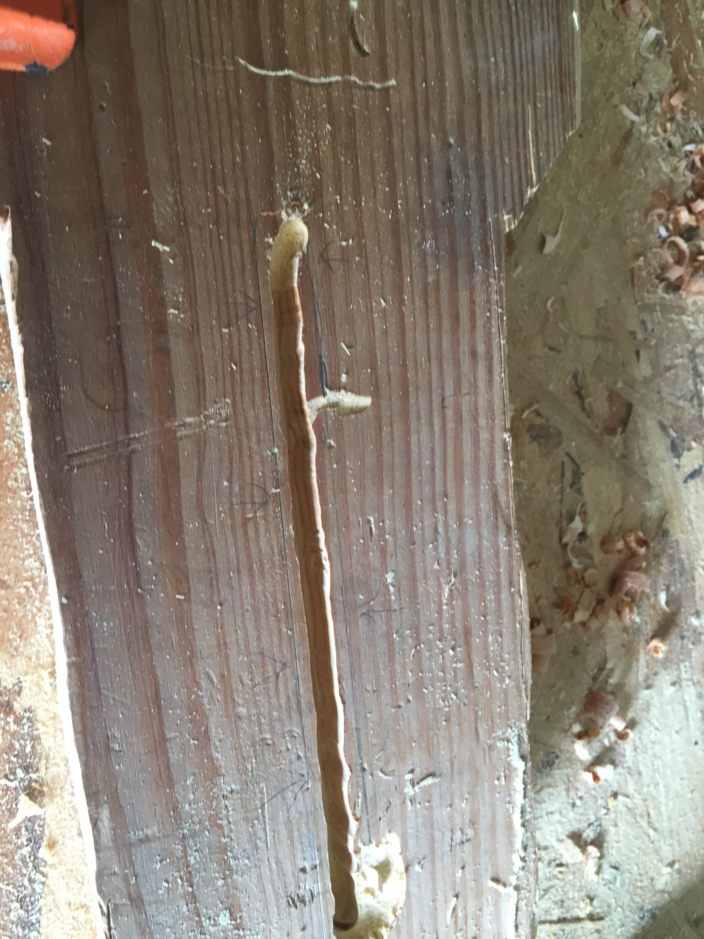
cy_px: 470
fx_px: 786
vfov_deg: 61.7
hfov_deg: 48.2
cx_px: 352
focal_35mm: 29
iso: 80
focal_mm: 4.15
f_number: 2.2
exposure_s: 1/30
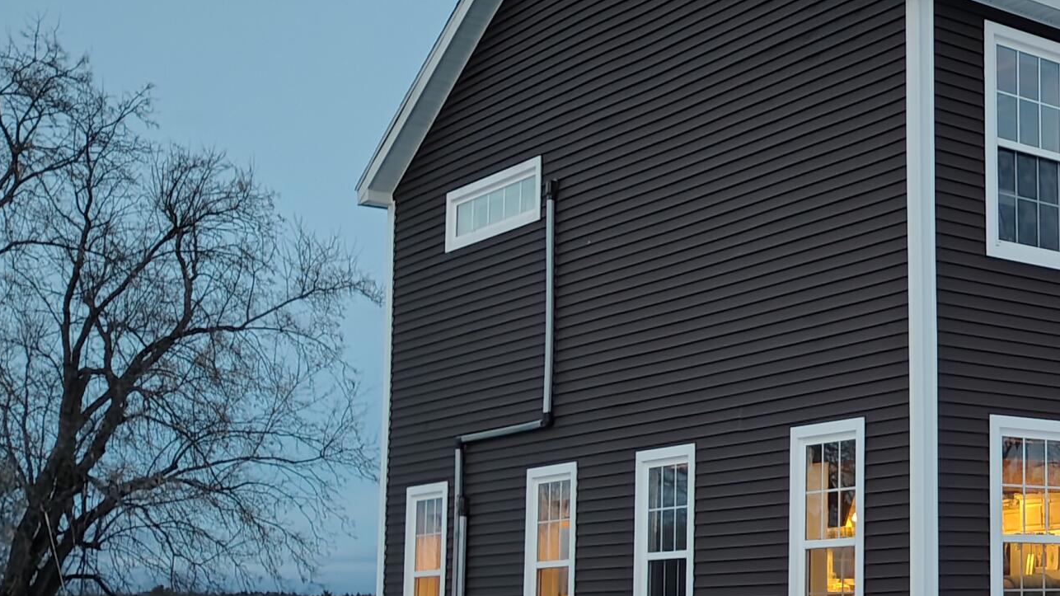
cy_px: 411
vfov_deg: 19.6
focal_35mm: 61
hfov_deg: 30.9
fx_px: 1714
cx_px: 1149
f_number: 1.8
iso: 249
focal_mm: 5.56
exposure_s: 1/10
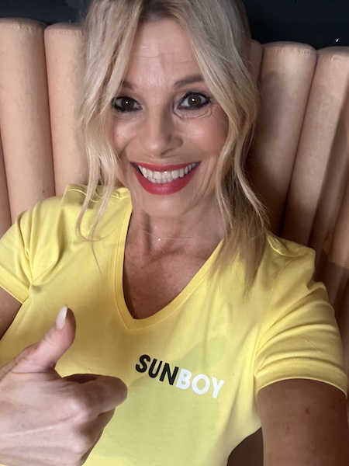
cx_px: 174
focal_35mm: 30
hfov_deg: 46.8
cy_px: 233
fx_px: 403
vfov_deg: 60.0
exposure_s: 1/25
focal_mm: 2.71
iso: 640
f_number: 2.2
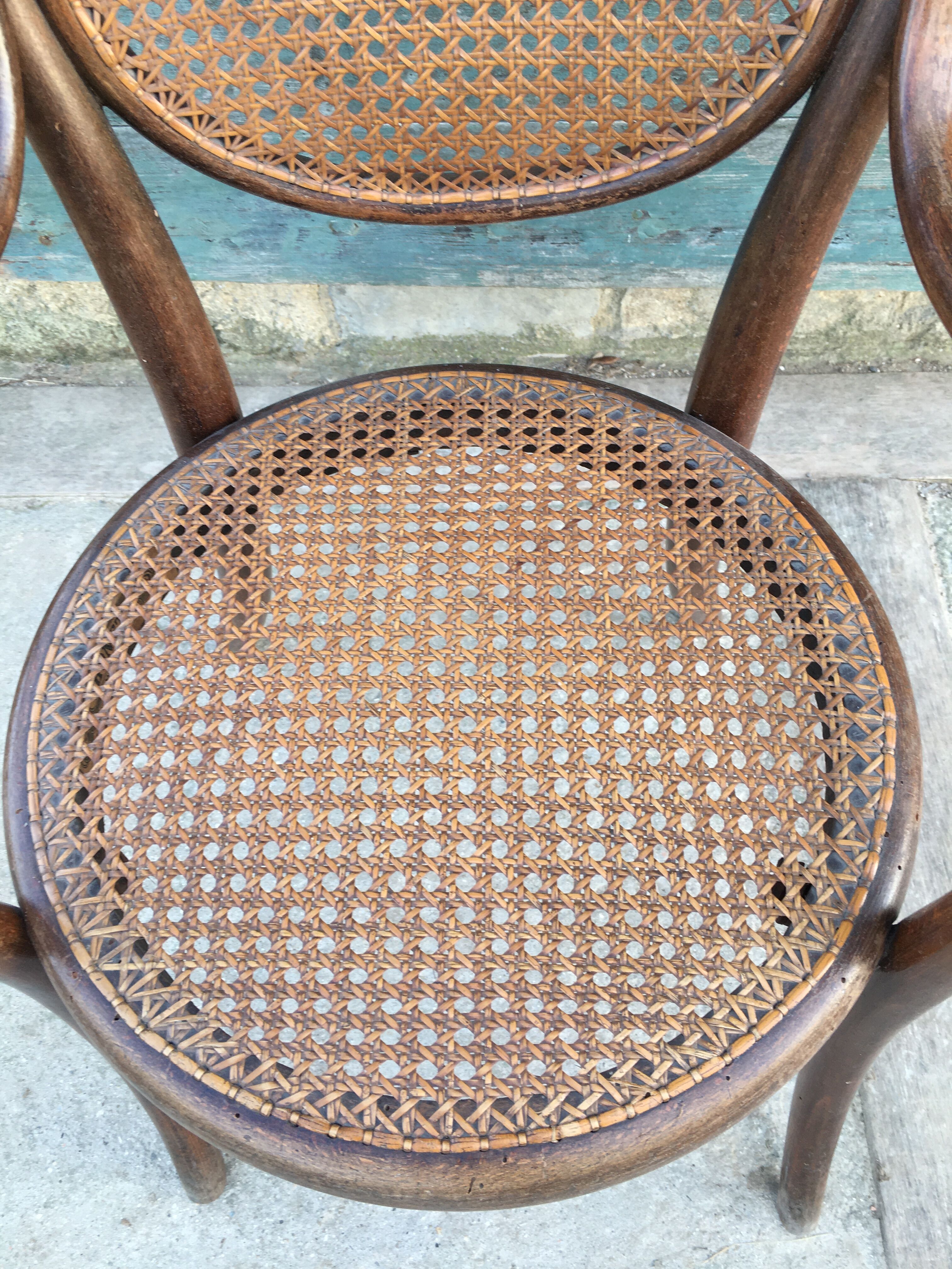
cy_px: 634
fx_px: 1063
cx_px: 476
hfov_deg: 48.2
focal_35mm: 29
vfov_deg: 61.7
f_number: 2.2
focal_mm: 4.15
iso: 25
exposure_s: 1/50
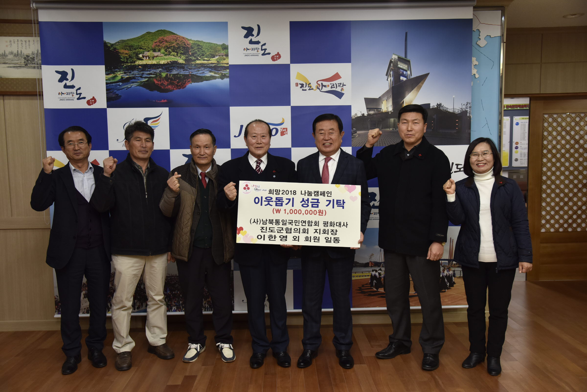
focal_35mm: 32
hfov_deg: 58.7
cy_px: 196
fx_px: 522
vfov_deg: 41.1
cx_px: 294
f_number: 5
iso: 800
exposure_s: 1/125
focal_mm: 32
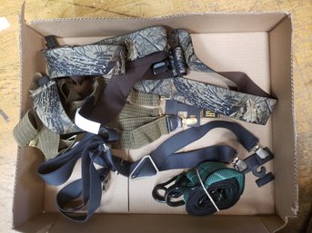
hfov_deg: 67.3
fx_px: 234
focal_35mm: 26
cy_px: 116
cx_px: 156
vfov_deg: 53.0
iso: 250
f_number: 1.5
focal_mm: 4.3
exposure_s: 1/24
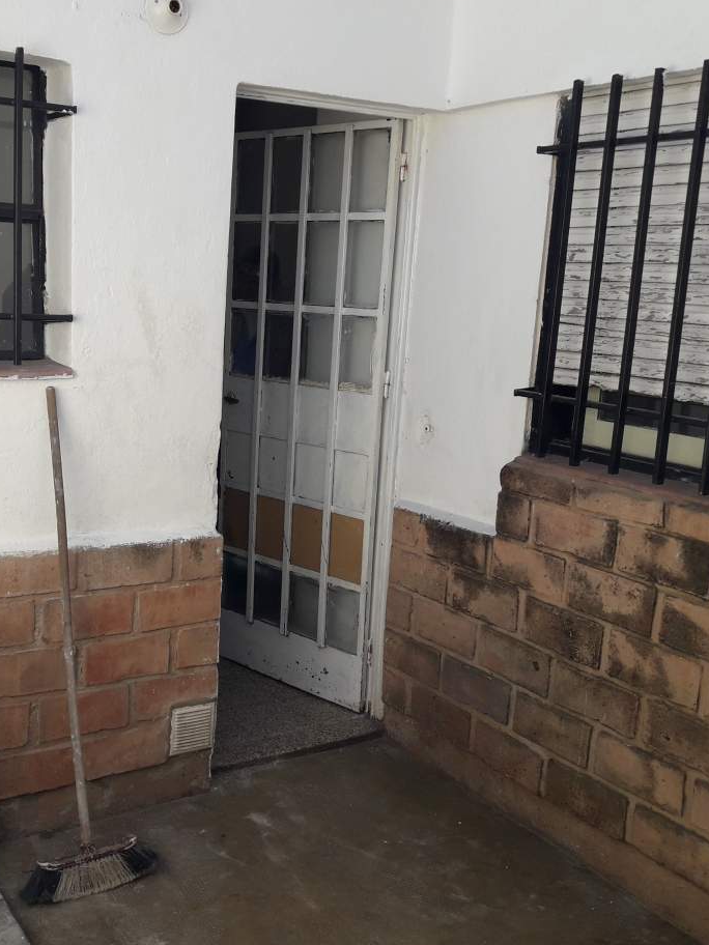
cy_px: 465
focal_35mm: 38
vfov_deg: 49.0
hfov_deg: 37.2
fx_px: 1038
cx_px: 216
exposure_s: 1/577
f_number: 1.9
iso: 40
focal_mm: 3.7
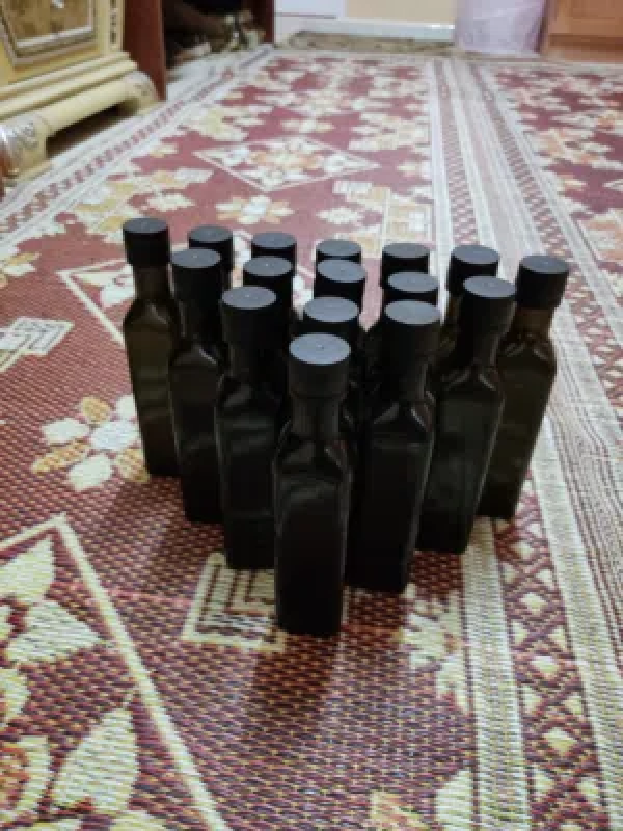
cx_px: 312
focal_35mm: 25
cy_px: 416
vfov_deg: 69.4
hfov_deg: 54.9
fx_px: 600
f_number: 1.79
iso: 1375
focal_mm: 4.71
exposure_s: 1/20
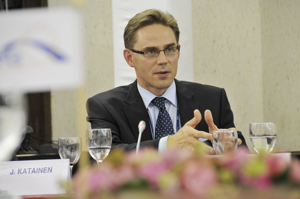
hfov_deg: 9.2
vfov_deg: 6.1
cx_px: 150
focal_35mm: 225
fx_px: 1873
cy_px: 100
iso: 400
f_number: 5.6
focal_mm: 150
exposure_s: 1/30
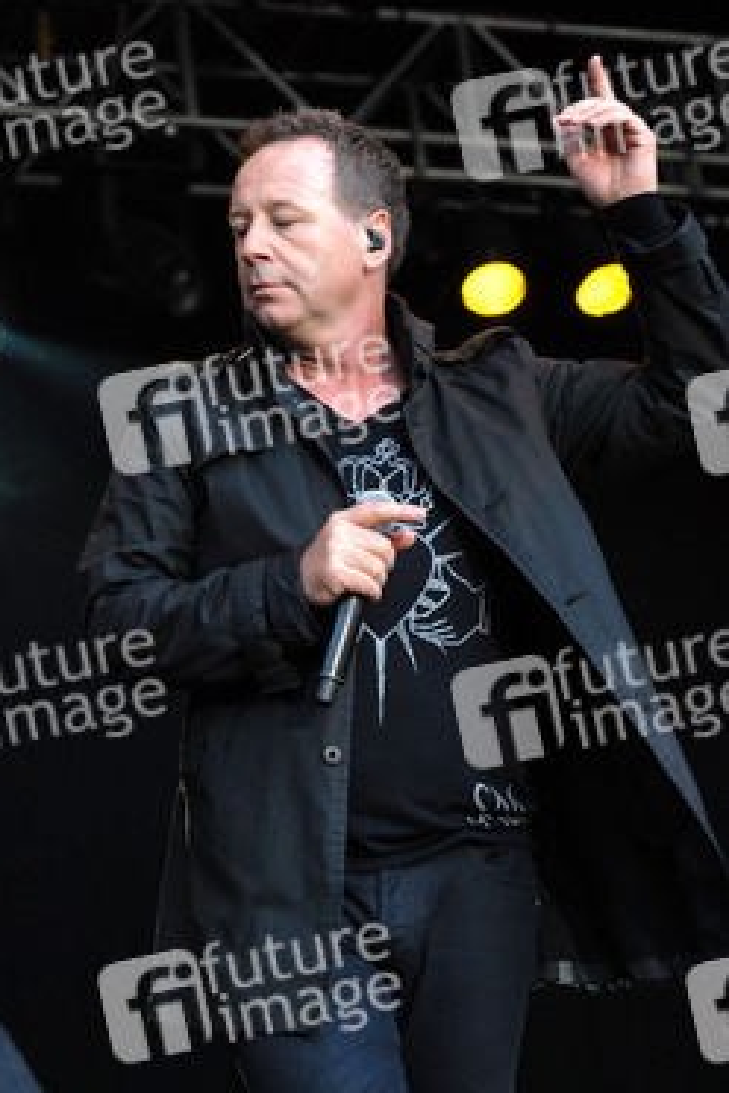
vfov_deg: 18.1
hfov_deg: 12.1
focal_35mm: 113
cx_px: 338
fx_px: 3432
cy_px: 552
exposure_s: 1/200
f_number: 4.5
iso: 400
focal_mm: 70
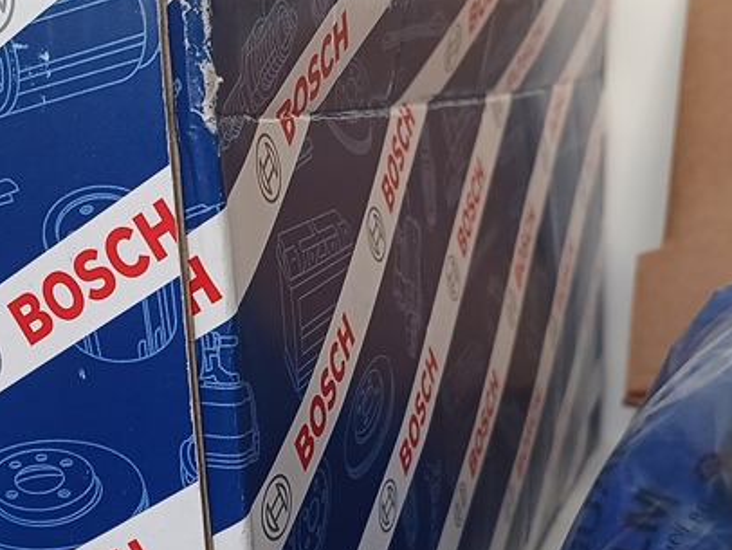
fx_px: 1227
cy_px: 417
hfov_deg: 33.2
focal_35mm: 58
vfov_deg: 25.0
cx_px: 314
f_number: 1.8
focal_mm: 5.06
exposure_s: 1/50
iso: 100
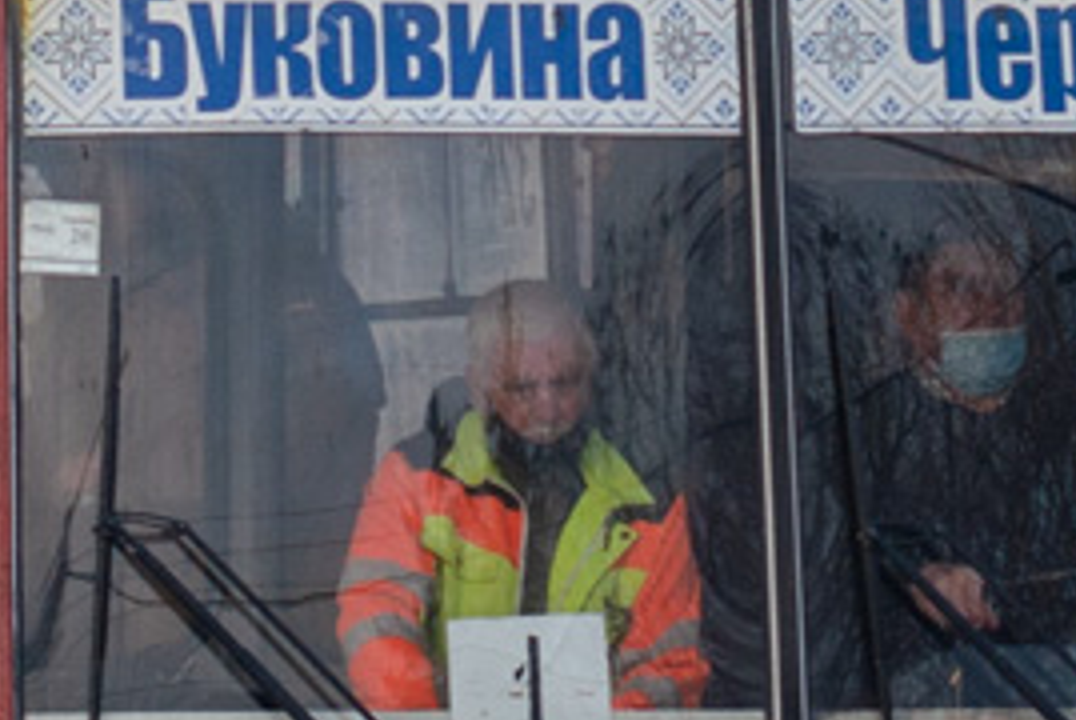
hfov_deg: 9.2
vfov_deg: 6.2
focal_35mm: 223
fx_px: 6672
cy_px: 358
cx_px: 16
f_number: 4
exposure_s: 1/320
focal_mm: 50
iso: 200
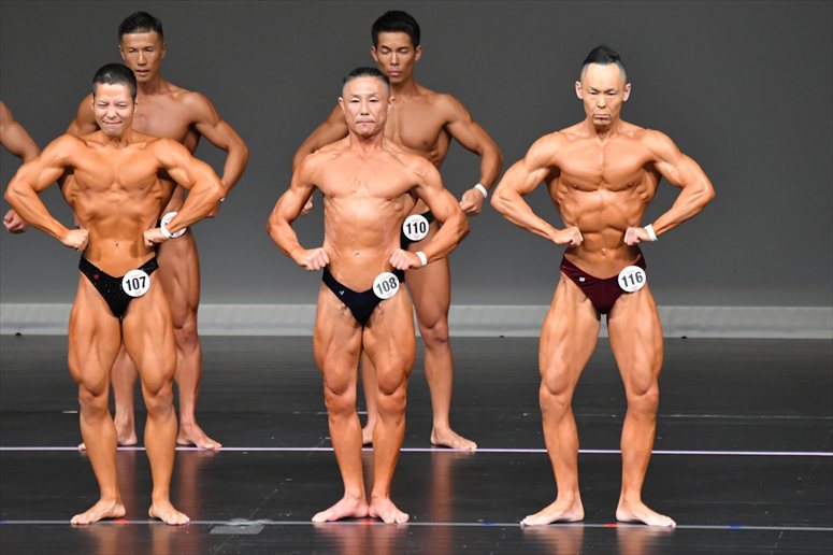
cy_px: 278
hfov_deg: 6.0
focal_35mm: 345
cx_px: 416
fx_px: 7979
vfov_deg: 4.0
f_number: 5.6
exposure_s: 1/400
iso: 5000
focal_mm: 230
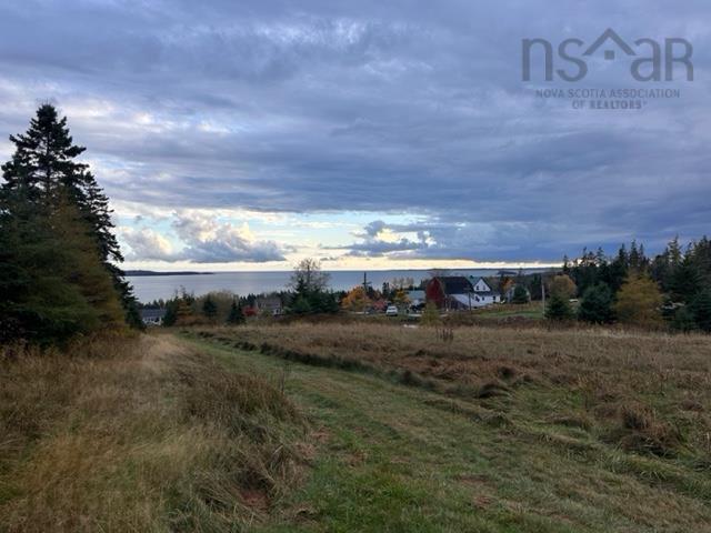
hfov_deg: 71.6
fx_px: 493
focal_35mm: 24
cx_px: 356
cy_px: 266
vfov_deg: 56.8
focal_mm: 6.86
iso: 80
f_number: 1.78
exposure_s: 1/1212
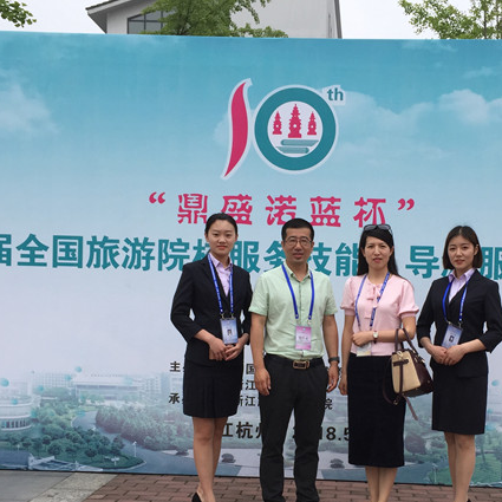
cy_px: 336
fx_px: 771
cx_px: 324
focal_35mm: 47
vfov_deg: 35.7
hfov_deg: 35.8
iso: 32
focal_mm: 4.15
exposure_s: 1/942
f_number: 2.2
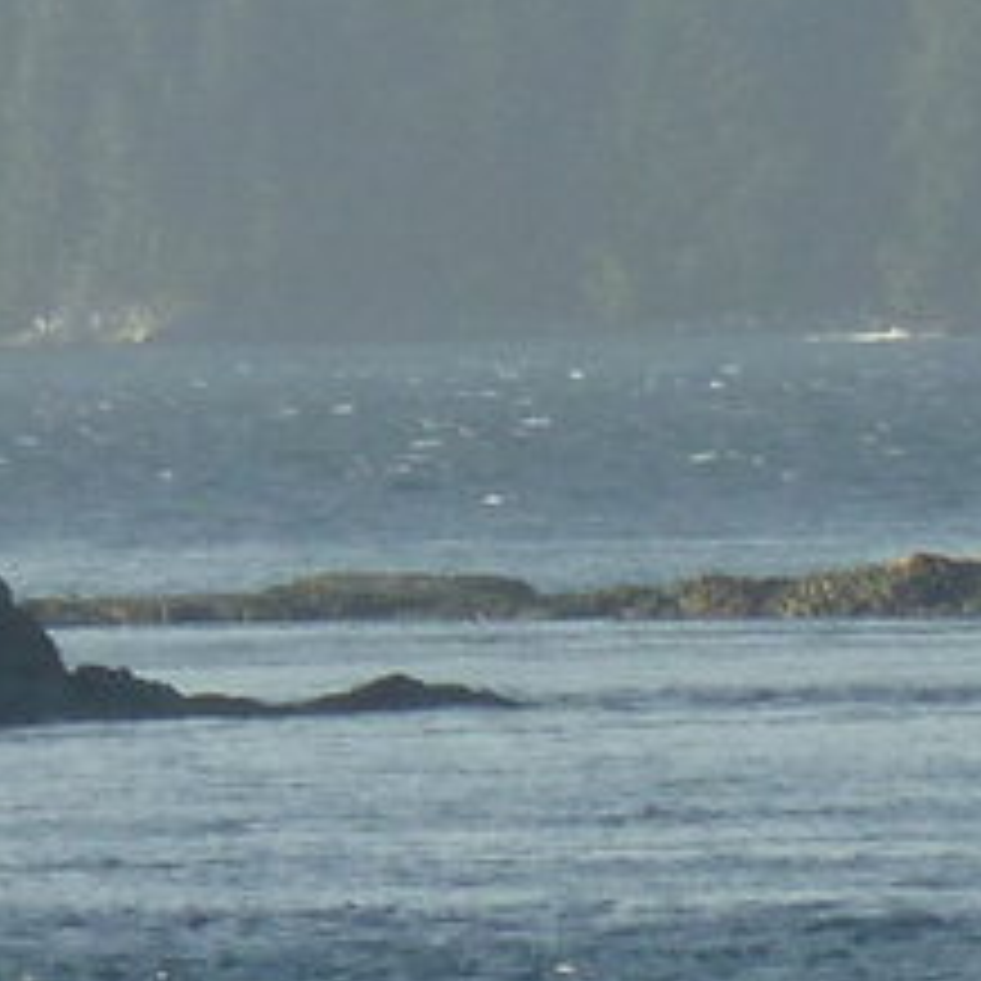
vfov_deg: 1.3
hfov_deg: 1.3
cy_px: -738
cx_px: 63
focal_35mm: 1300
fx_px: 41681
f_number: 5.9
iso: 100
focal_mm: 36
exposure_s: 1/125
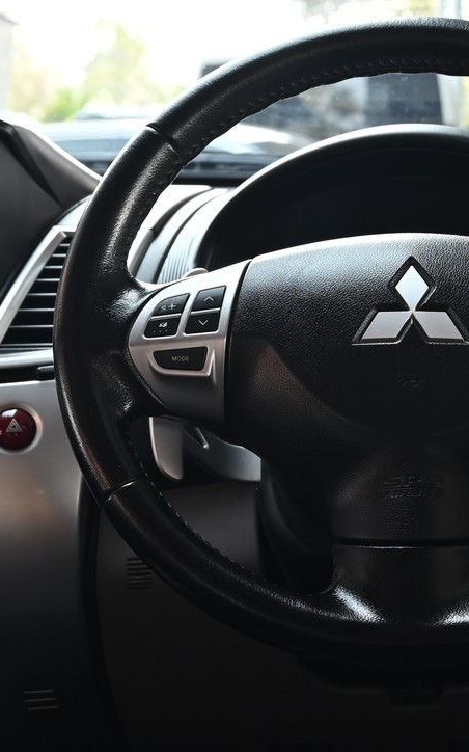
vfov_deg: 26.2
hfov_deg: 16.3
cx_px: 410
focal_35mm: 79
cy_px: 380
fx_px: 1617
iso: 280
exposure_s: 1/15
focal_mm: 34.5
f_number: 5.6
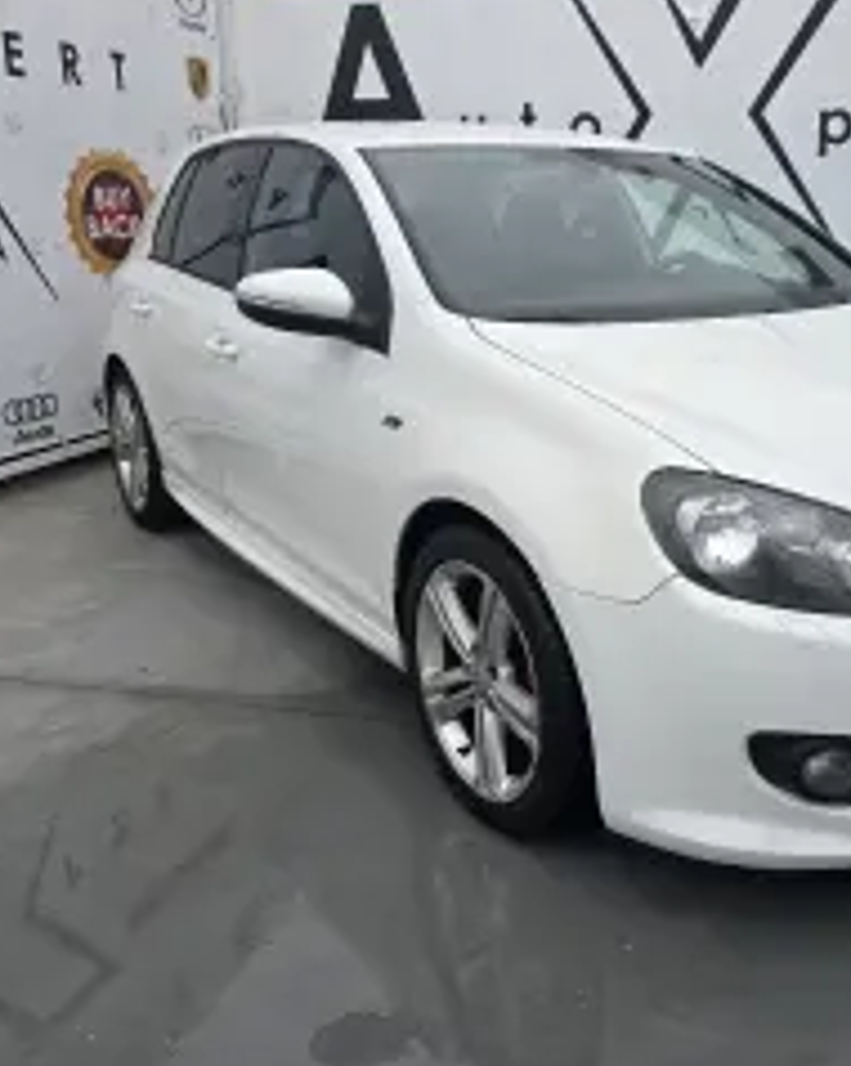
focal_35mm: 34
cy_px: 484
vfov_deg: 52.8
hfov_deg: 41.9
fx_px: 1072
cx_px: 649
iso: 160
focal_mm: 6.3
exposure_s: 1/180
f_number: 1.7
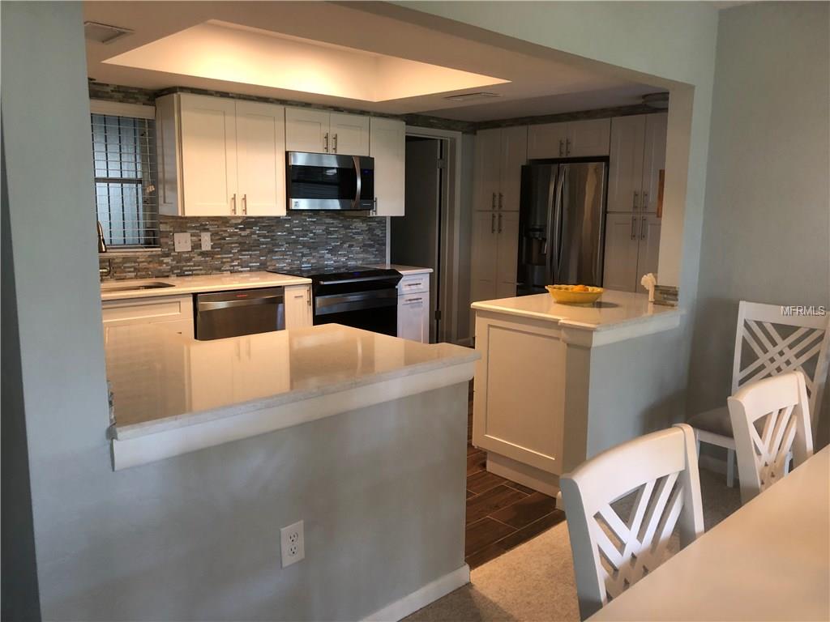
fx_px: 671
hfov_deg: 63.4
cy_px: 311
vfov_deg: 49.7
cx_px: 415
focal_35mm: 28
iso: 40
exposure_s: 1/17
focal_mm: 3.99
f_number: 1.8
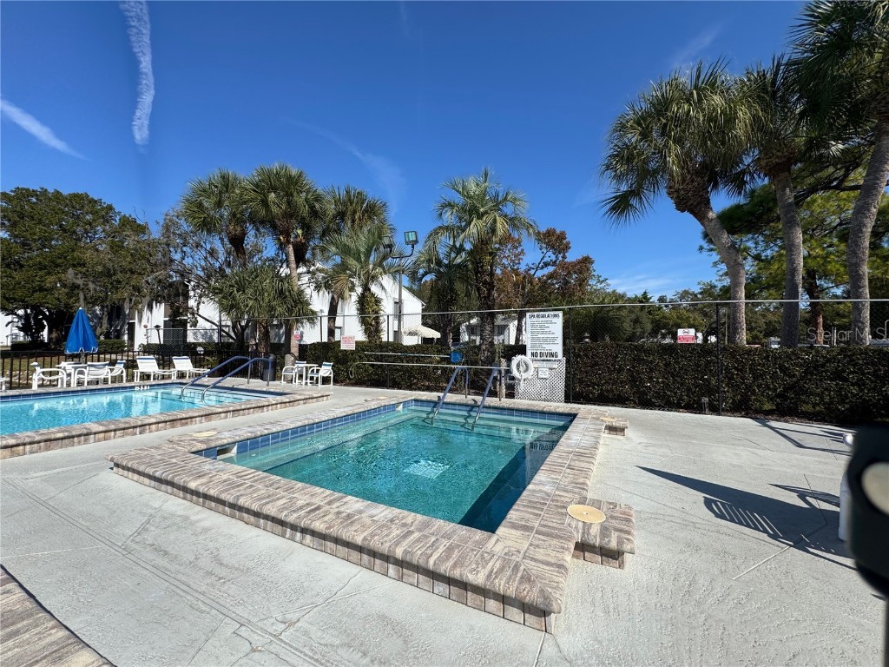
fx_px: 360
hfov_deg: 102.1
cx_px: 444
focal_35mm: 14
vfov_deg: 85.7
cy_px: 334
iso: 40
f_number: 2.2
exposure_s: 1/2208
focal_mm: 2.22
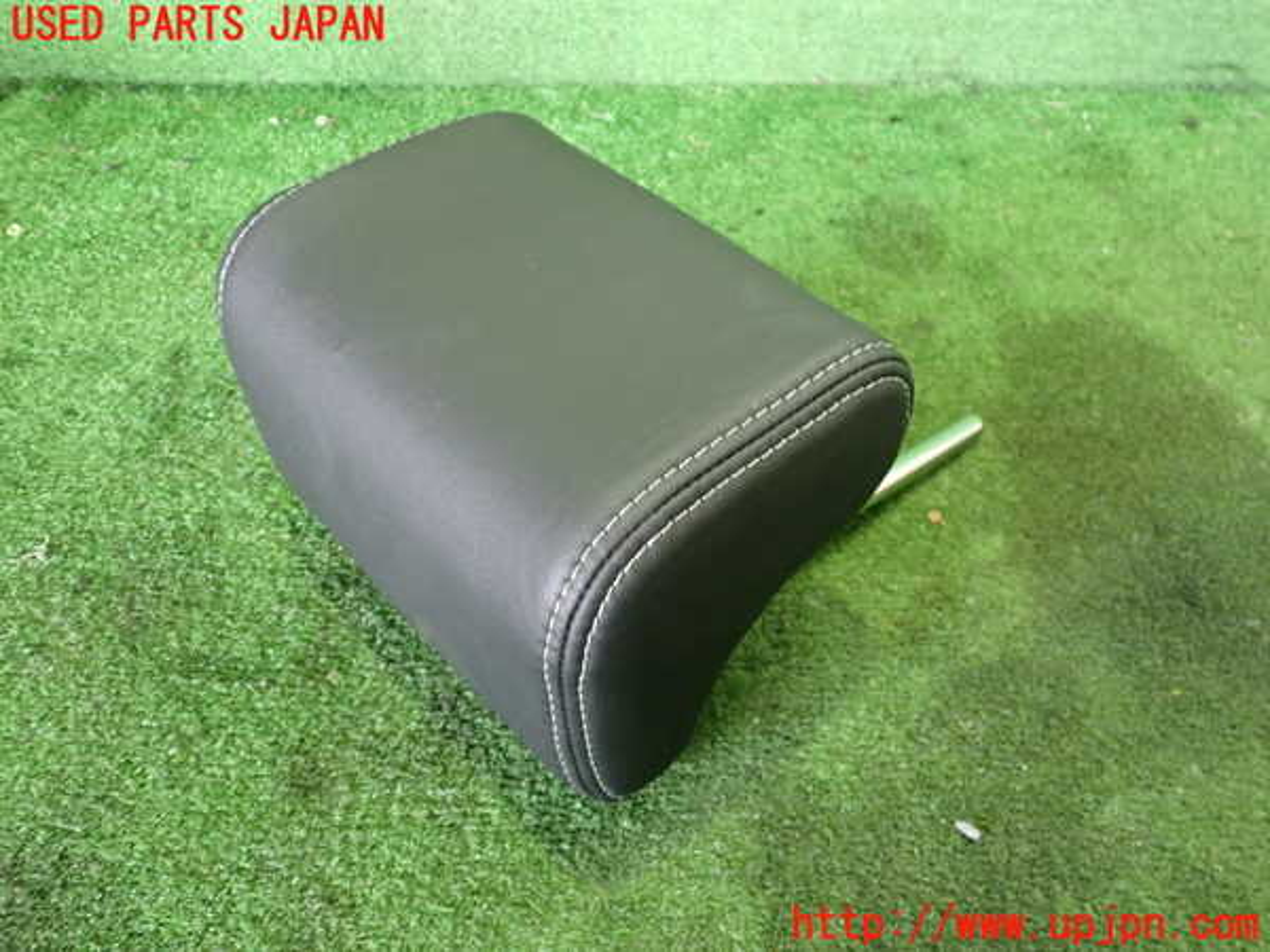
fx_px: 1101
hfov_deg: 60.0
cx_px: 635
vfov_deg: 46.8
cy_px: 476
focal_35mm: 30
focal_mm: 5.4
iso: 1000
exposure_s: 1/50
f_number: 2.3
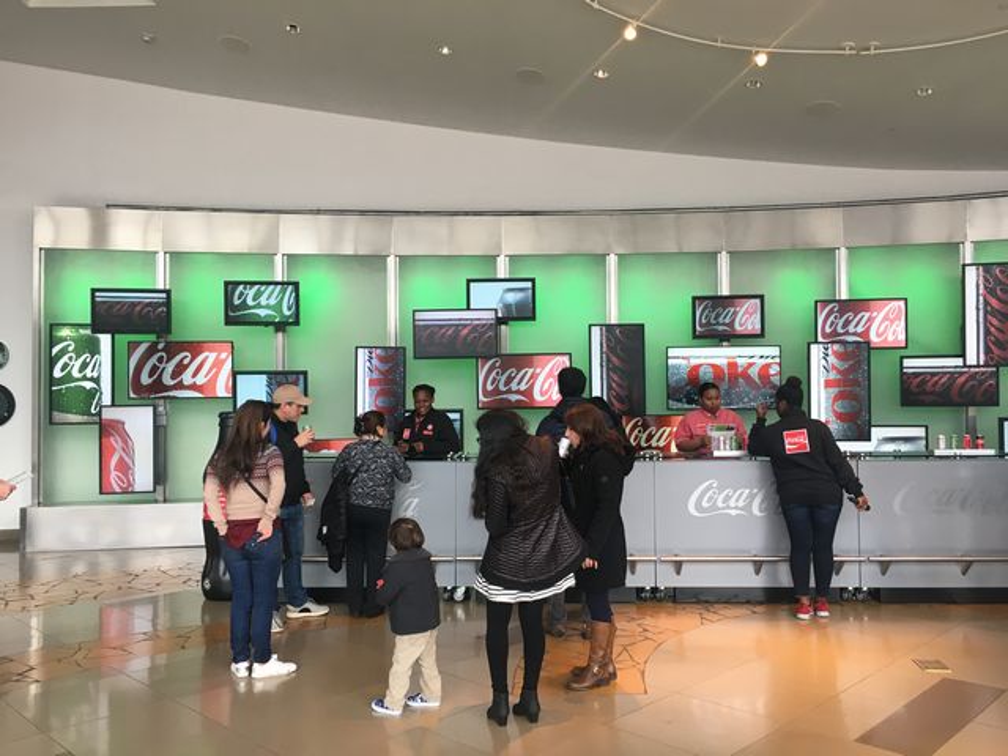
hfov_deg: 61.7
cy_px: 378
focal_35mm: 29
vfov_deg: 48.2
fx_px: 844
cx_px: 504
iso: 25
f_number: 2.2
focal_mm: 4.15
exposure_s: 1/30
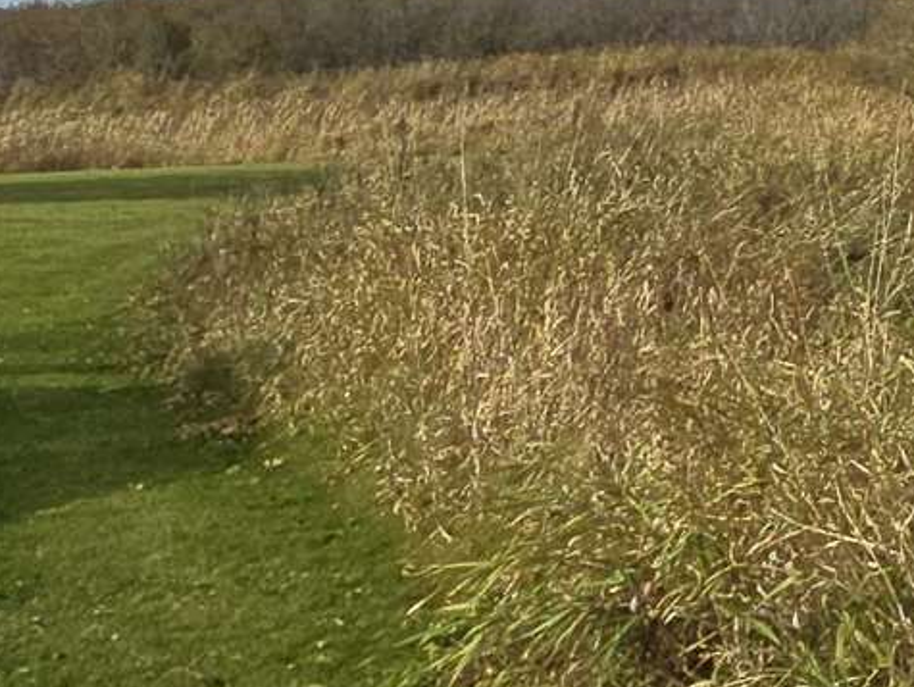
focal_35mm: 84
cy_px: -421
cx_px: 1836
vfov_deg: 15.8
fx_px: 2220
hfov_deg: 17.0
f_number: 2.2
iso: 50
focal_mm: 2.2
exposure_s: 1/2327
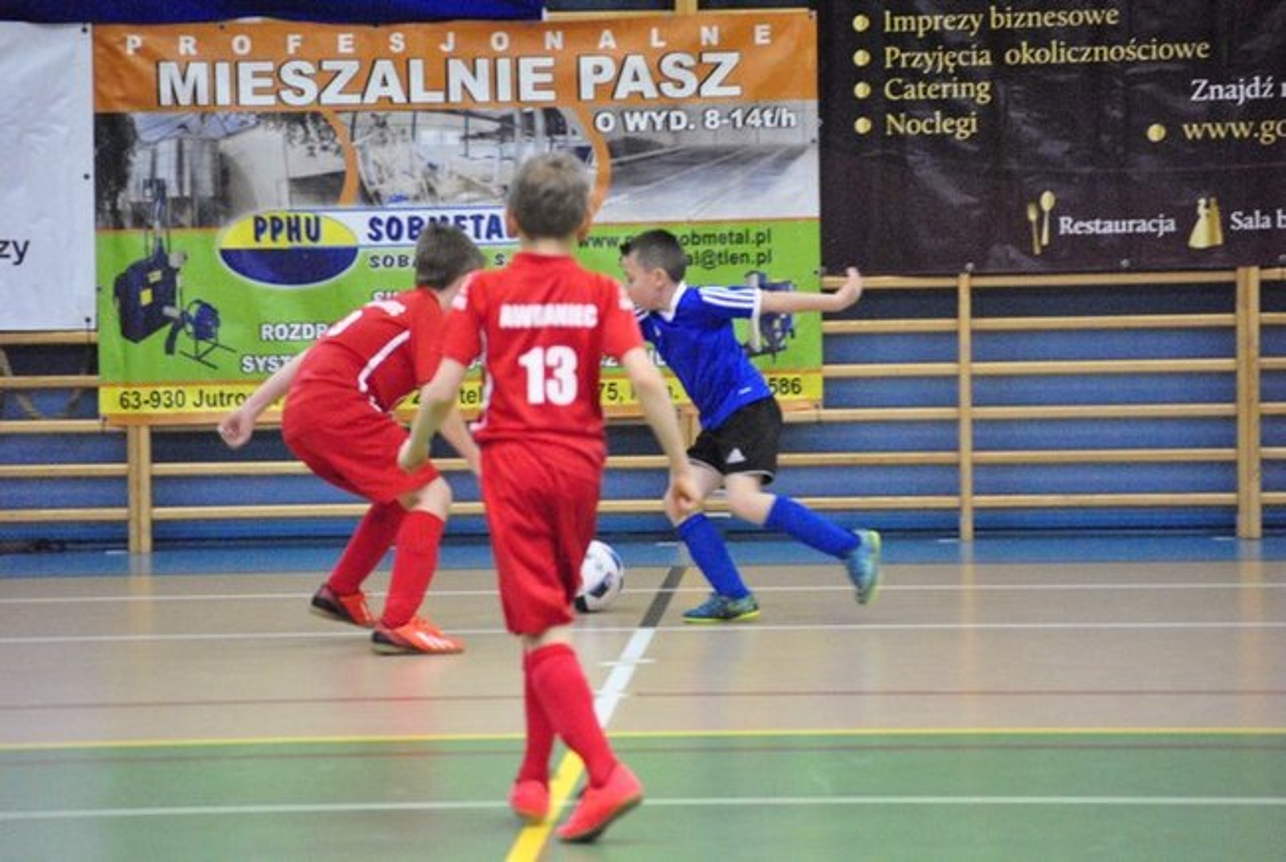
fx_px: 6549
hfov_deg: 11.2
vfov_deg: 7.5
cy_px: 431
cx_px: 643
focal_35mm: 183
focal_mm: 122
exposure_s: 1/200
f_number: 5
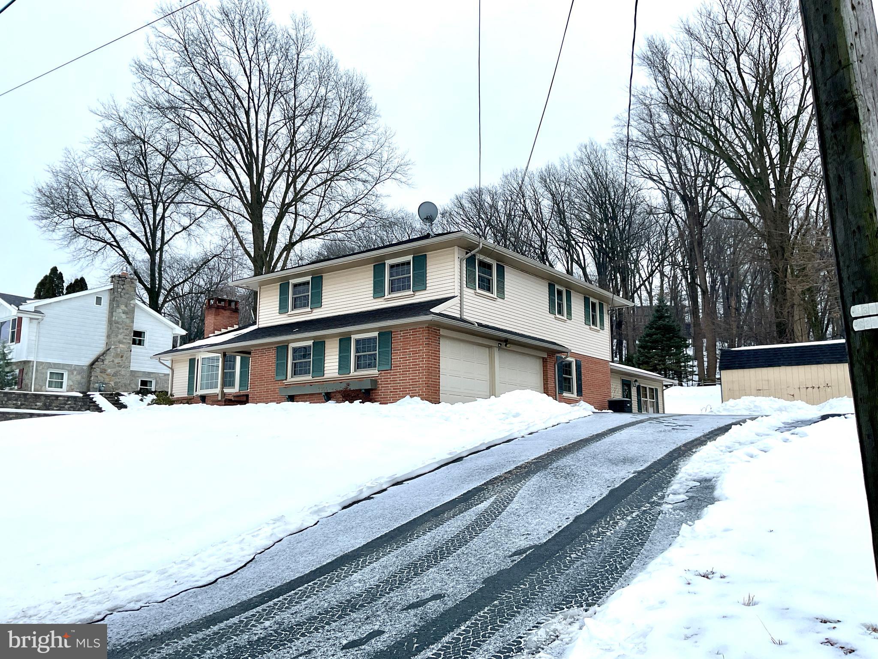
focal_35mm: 29
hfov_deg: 61.7
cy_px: 330
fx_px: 736
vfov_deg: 48.2
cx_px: 439
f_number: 1.8
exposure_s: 1/627
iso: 16
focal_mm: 3
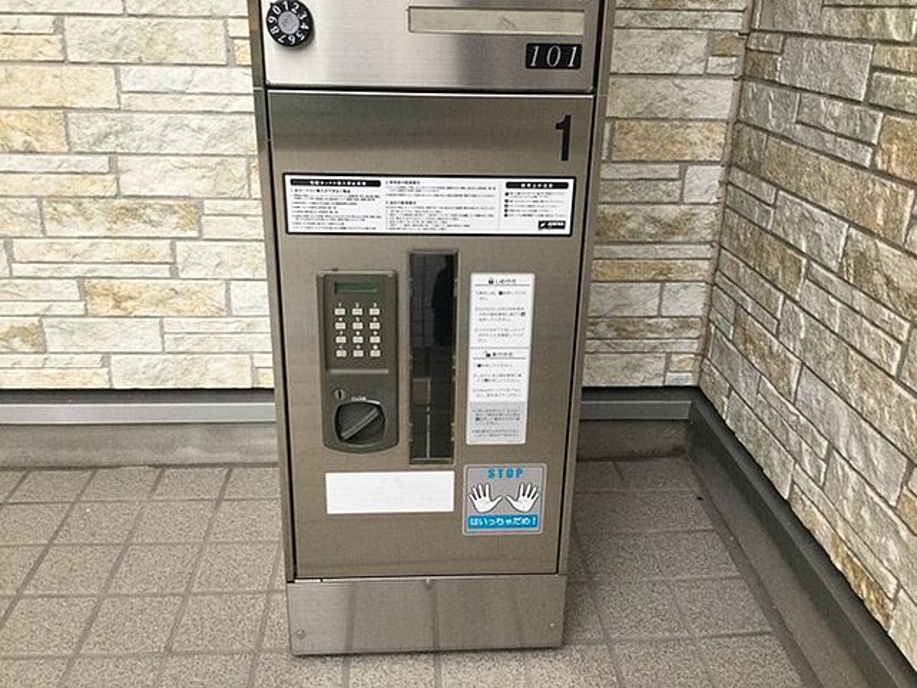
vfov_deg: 45.4
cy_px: 344
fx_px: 821
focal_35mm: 31
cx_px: 458
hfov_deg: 58.4
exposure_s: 1/30
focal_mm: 3.3
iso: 40
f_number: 2.4
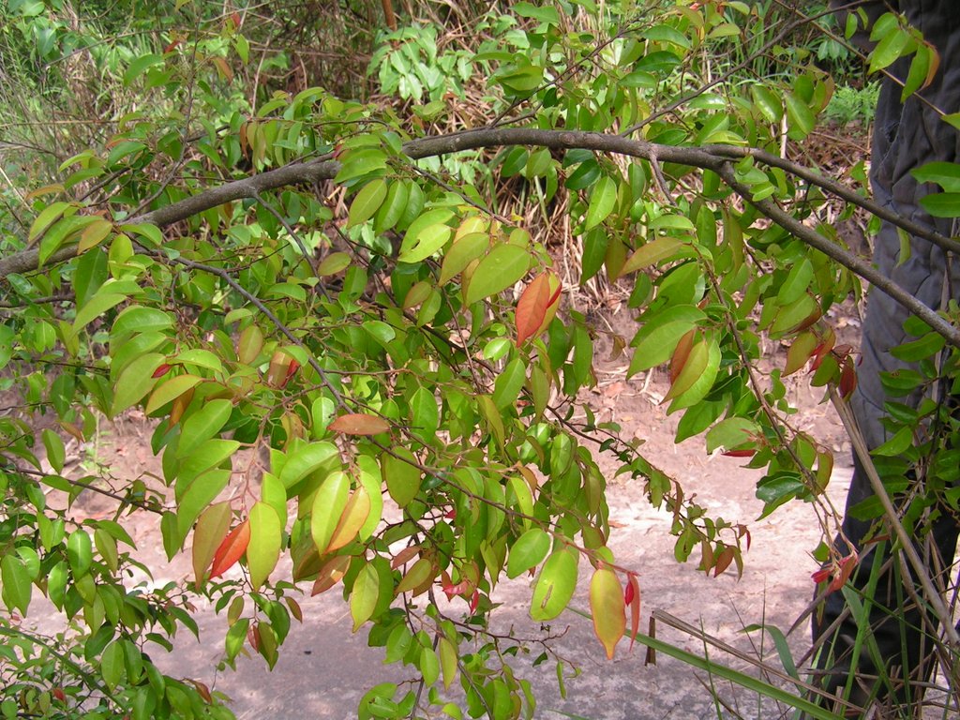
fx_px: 1054
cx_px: 480
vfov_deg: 37.7
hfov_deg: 49.0
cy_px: 360
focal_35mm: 38
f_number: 4.5
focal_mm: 6.3
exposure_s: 1/125
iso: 50
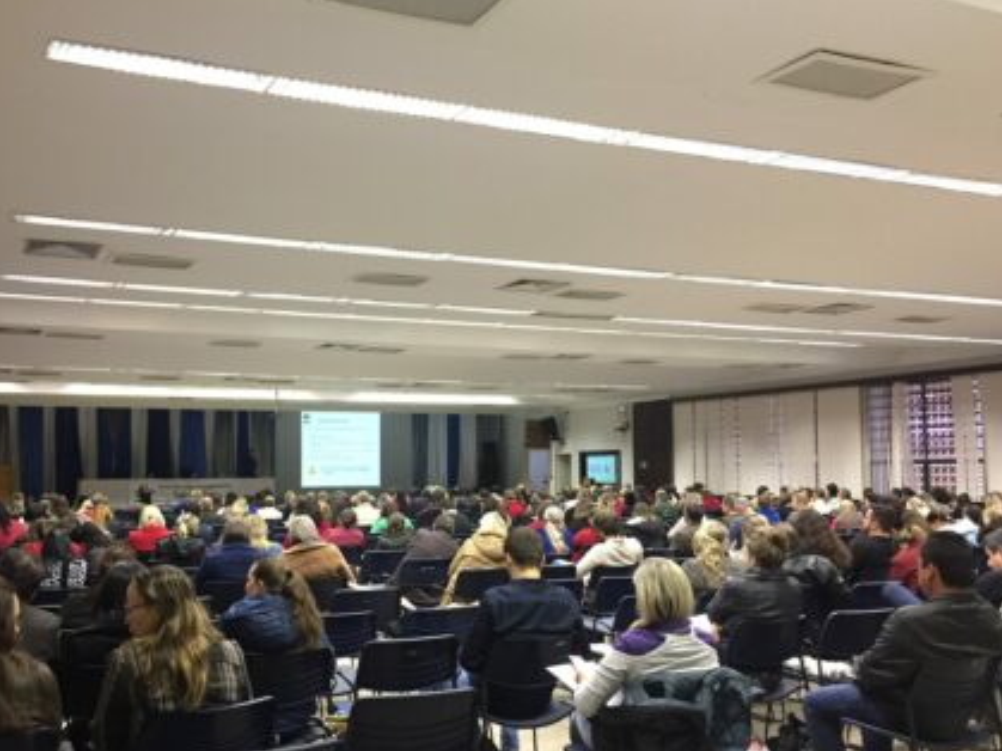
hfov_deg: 51.1
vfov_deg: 39.6
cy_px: 421
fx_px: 1042
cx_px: 407
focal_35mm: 36
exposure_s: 1/24
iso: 250
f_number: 2.2
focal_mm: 4.15
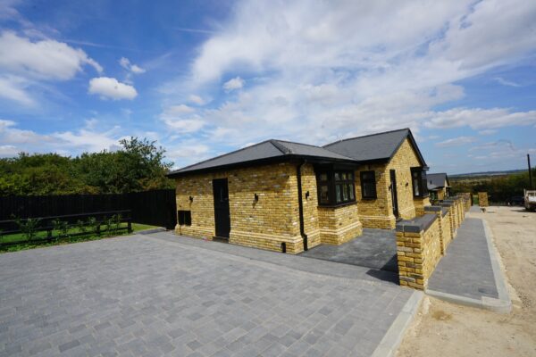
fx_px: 238
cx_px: 268
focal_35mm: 16
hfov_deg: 96.7
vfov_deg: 73.7
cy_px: 178
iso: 100
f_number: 14
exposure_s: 1/125
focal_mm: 16
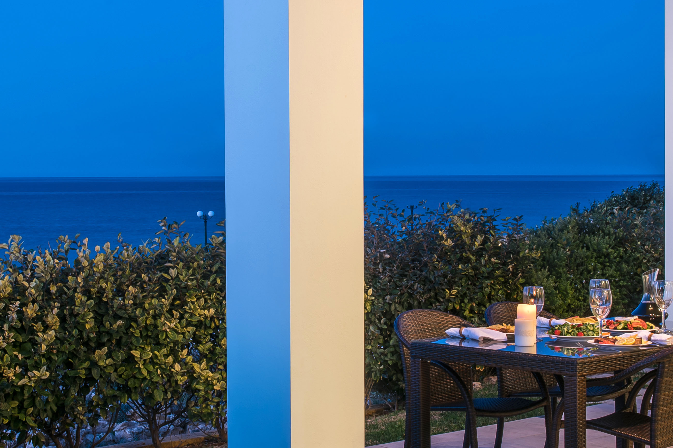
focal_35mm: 73
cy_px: 194
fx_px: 1364
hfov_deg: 27.6
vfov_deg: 18.7
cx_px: 251
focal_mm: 32
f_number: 11
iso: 100
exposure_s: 6
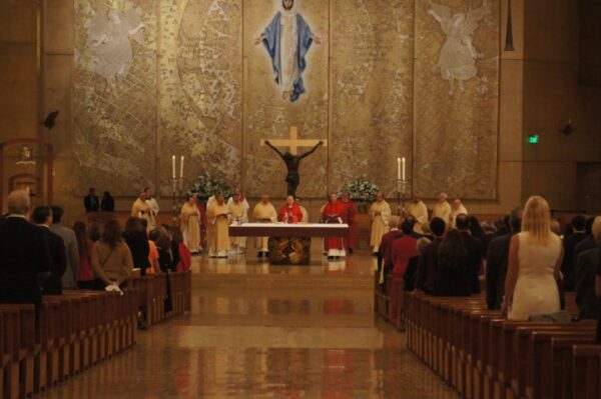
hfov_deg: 16.1
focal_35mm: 128
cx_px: 300
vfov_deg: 10.7
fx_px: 2127
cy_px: 200
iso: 1600
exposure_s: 1/40
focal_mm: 85
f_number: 4.5
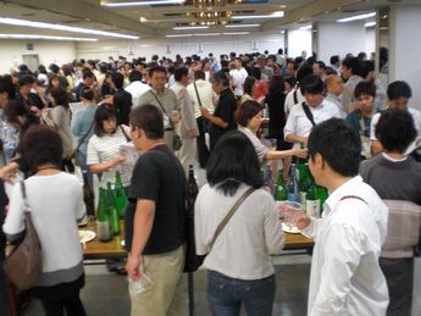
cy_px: 158
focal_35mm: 38
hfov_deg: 49.0
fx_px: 462
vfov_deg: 37.7
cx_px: 210
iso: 400
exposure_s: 1/100
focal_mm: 6.3
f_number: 3.1
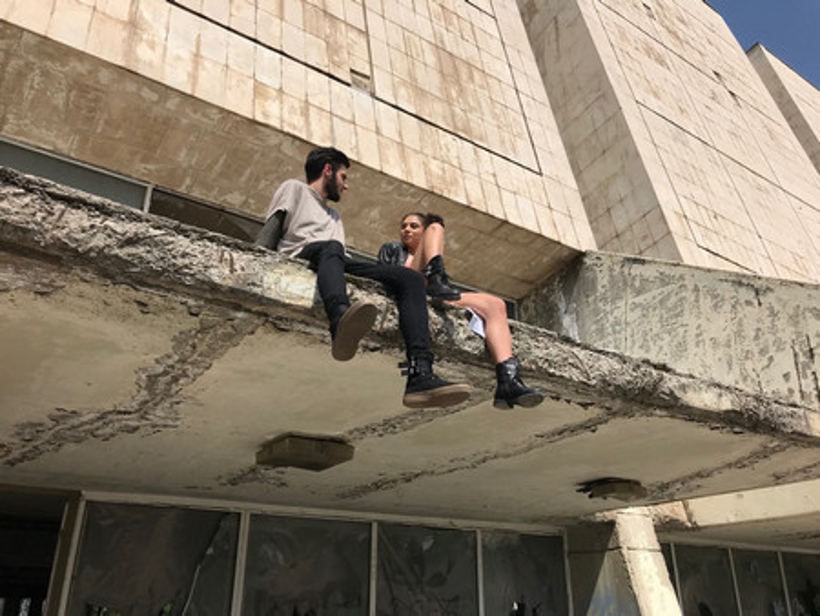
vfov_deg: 49.8
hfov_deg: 63.4
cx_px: 410
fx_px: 664
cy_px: 308
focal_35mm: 28
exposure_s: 1/2817
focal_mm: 3.99
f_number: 1.8
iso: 20
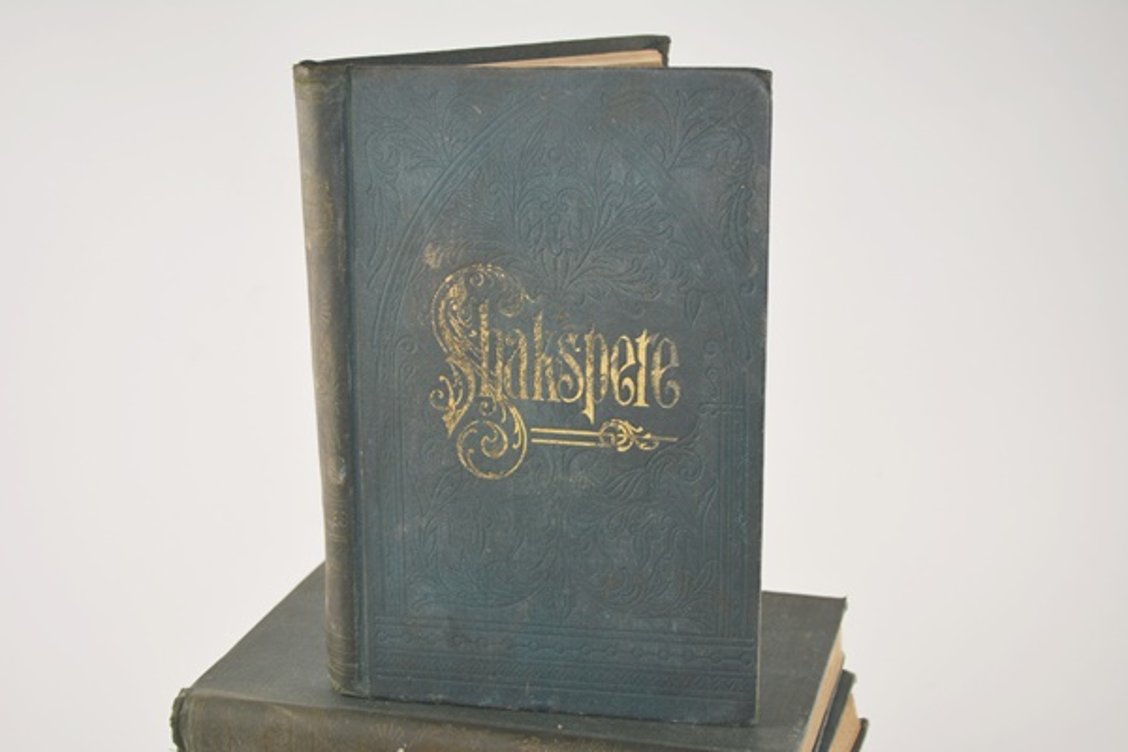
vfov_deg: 23.8
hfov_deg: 35.1
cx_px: 564
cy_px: 376
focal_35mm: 57
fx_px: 1786
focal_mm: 38
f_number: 5
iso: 200
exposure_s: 1/160
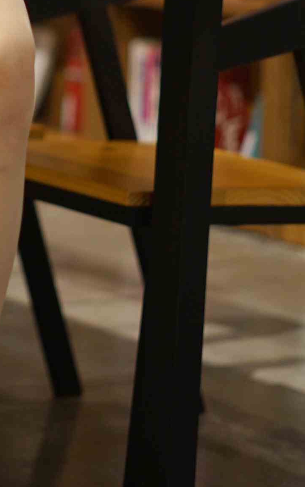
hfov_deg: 6.9
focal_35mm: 188
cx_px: -96
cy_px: -9
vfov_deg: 11.0
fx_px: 2500
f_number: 1.8
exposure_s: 1/40
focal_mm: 50
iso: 200
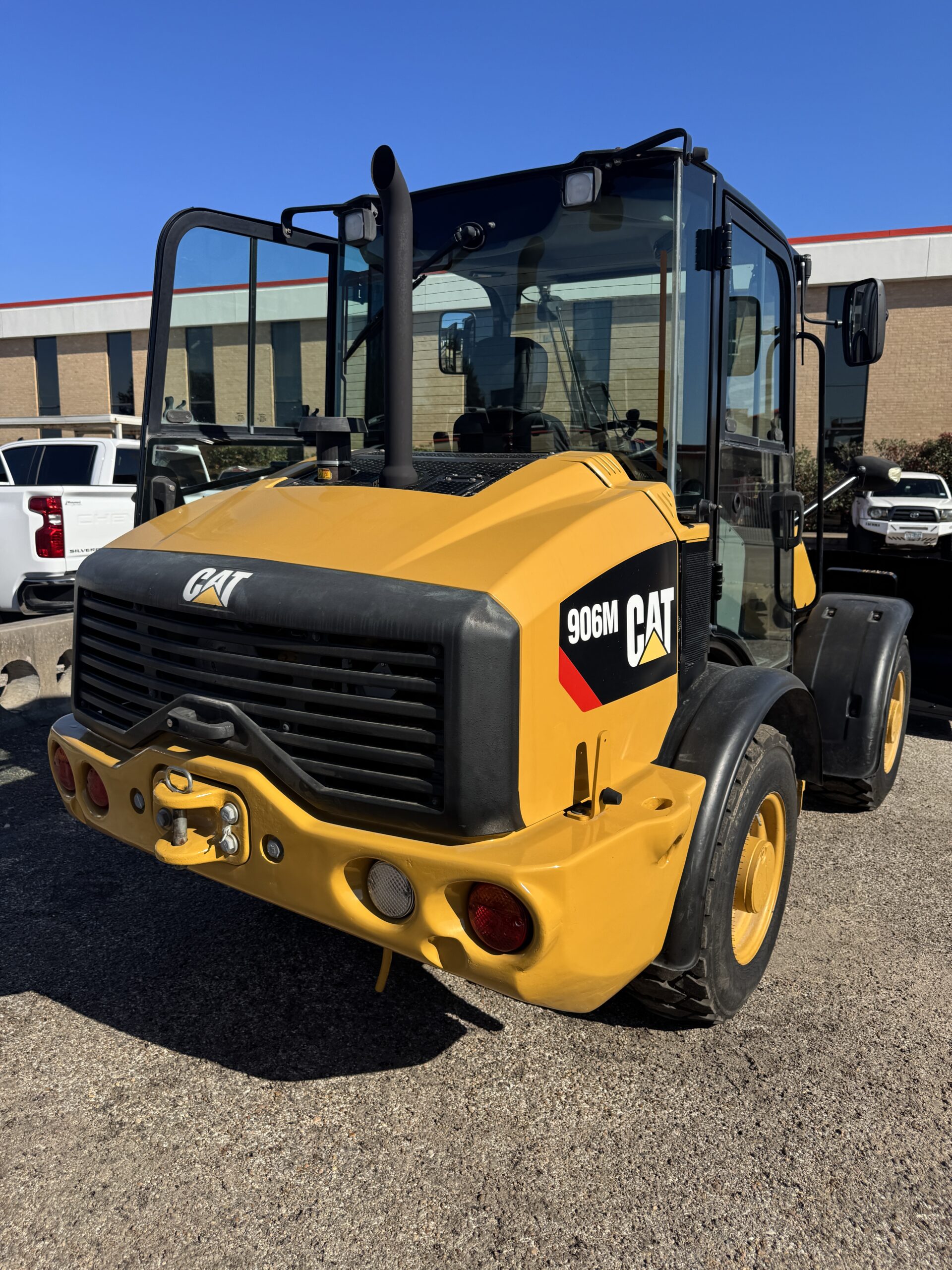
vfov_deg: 71.6
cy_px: 635
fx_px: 880
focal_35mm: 24
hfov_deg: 56.8
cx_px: 476
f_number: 1.78
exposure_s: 1/4608
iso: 80
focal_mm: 6.76
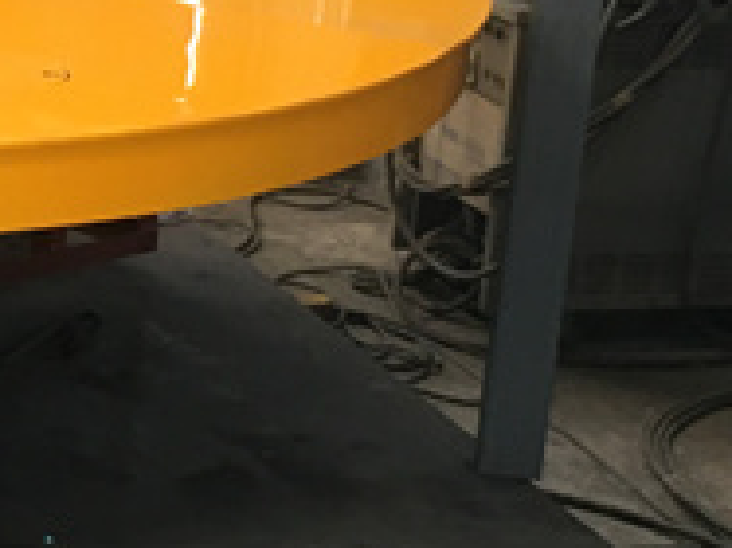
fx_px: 2790
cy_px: 96
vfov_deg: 11.2
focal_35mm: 132
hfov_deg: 14.0
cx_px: -360
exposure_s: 1/33
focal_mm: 4.15
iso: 50
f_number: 2.2
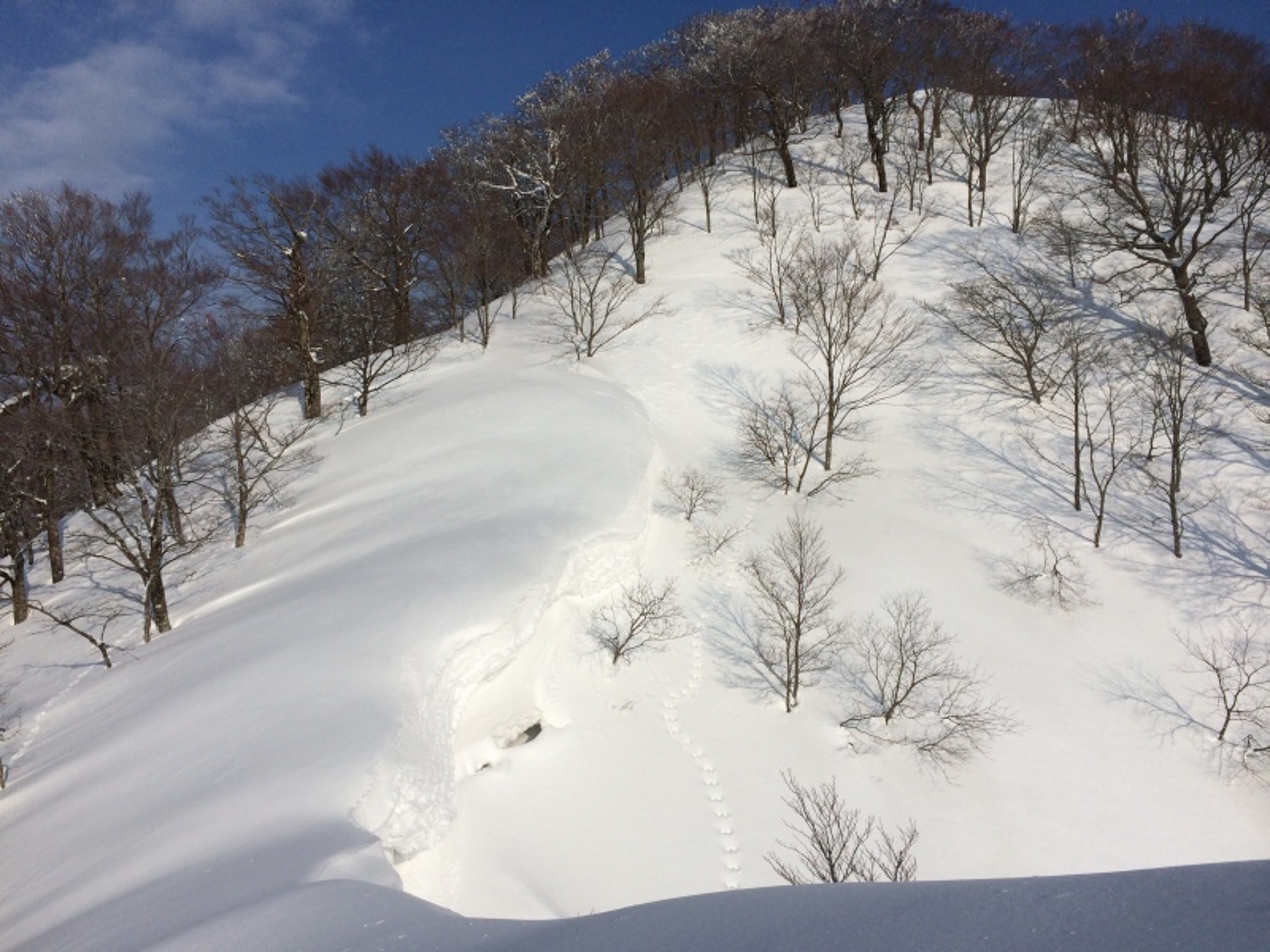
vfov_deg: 46.8
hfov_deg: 60.0
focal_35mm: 30
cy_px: 476
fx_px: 1101
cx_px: 635
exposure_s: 1/8264
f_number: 2.2
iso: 40
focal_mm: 4.12
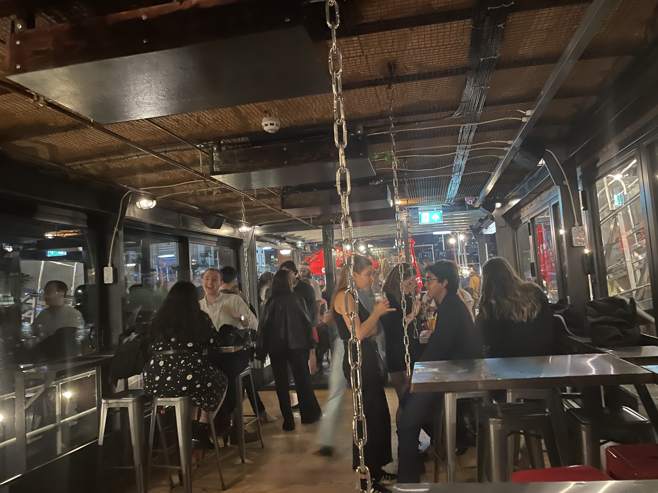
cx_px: 329
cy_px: 246
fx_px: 494
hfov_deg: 67.3
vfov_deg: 53.1
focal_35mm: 26
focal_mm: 4.2
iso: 1000
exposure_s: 1/14
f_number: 1.6
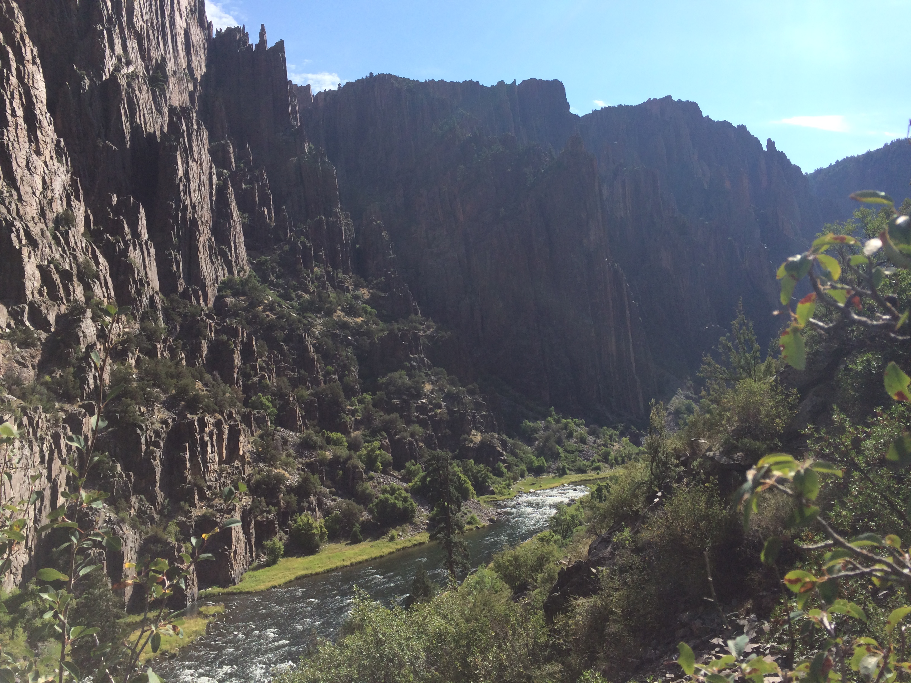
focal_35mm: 29
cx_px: 456
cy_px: 342
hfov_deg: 61.7
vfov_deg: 48.2
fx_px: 763
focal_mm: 4.15
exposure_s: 1/2053
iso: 32
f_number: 2.2
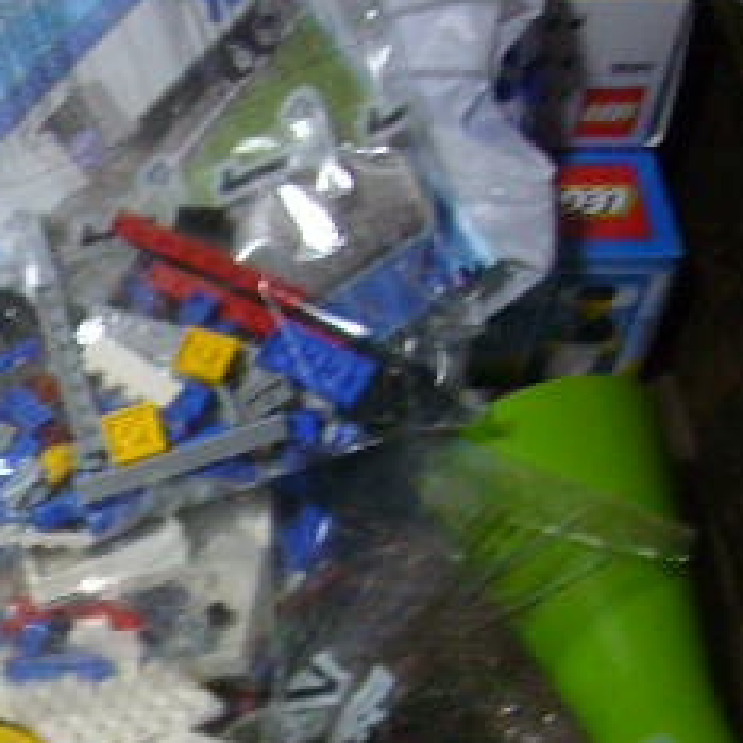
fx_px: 1651
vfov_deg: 24.3
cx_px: -204
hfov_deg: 22.8
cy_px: 733
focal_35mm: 68
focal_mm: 4.6
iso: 200
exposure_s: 1/8
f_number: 2.8
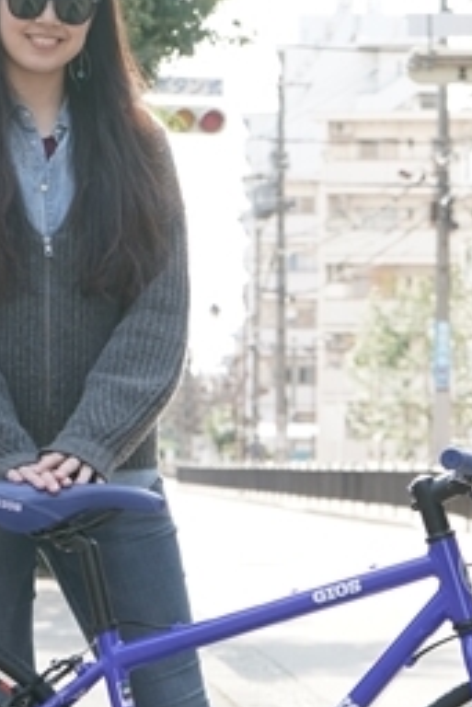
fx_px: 3024
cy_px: 387
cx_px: 243
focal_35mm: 154
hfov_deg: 8.9
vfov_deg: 13.3
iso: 160
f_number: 5.6
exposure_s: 1/125
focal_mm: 67
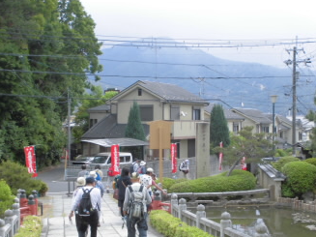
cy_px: 132
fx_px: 548
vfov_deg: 24.4
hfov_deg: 32.2
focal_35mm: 60
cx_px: 159
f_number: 4.8
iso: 100
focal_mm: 8.9
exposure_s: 1/100
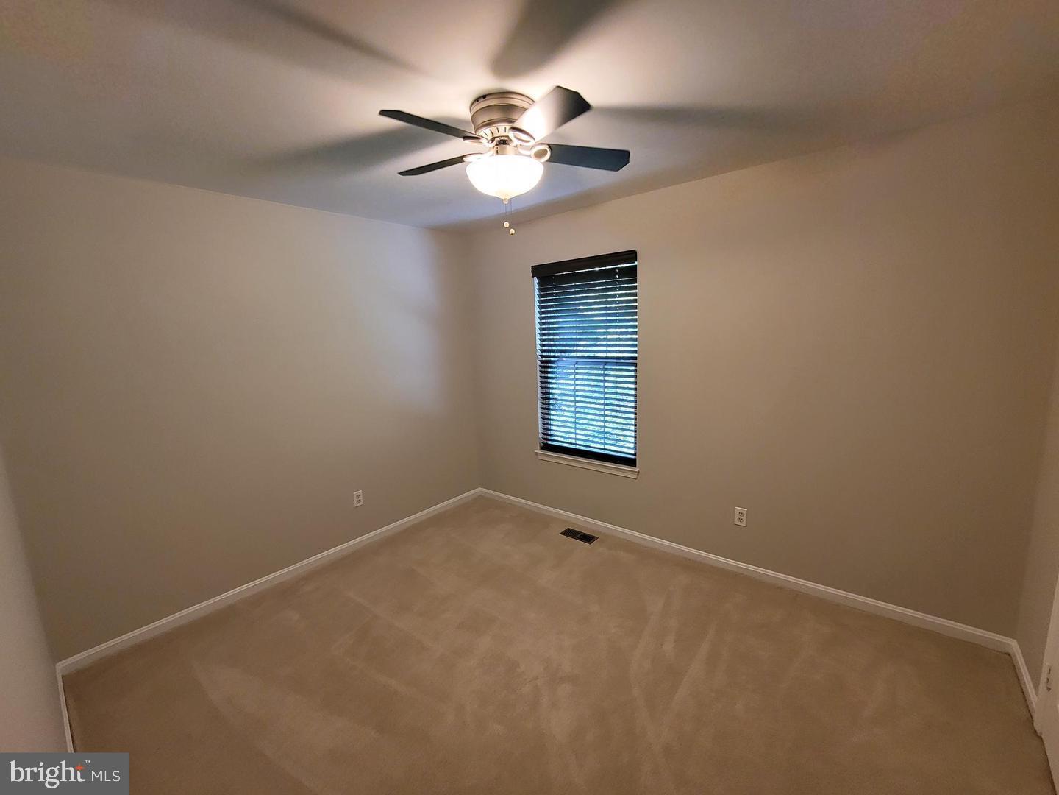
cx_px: 530
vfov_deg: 89.9
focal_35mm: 13
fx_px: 398
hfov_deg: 106.2
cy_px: 398
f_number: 2.2
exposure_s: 1/60
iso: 200
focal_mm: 2.2
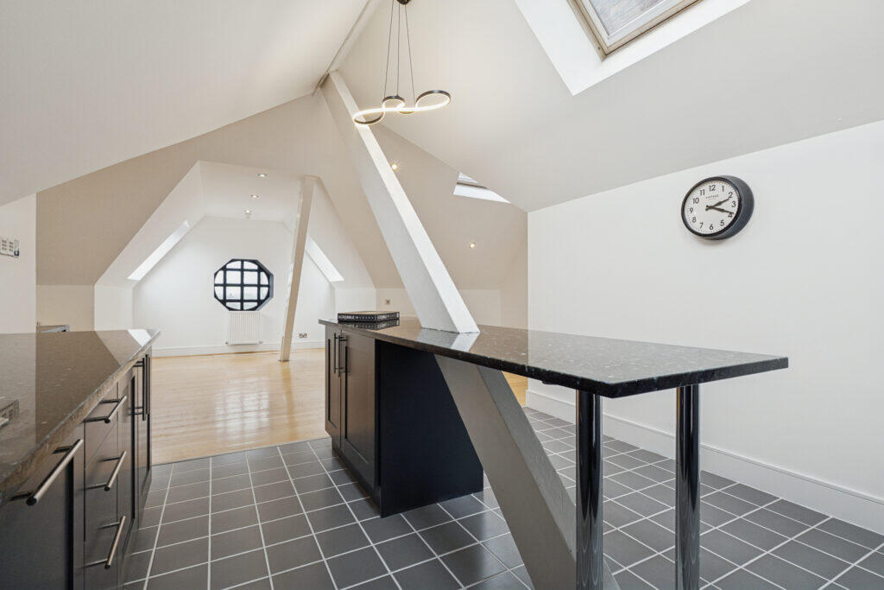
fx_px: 405
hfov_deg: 95.0
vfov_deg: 72.1
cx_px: 442
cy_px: 295
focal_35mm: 16
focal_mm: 11
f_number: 7.1
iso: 800
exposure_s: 1/50
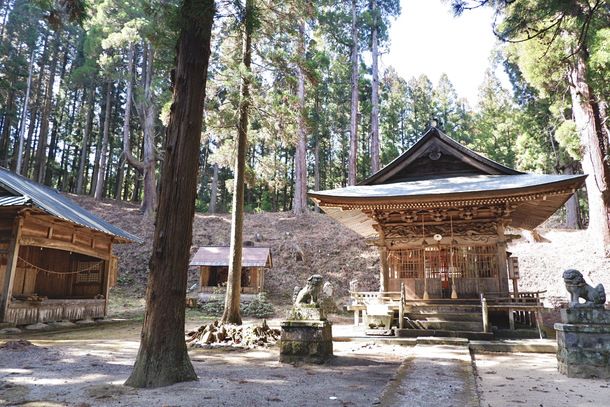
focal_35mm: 23
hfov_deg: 76.1
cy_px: 204
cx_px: 305
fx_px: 390
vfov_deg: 55.1
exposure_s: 1/150
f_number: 4
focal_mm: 15
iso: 400
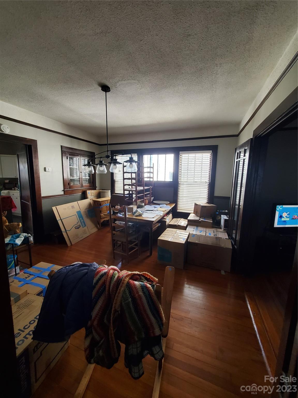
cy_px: 199
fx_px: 149
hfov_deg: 89.9
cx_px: 149
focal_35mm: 13
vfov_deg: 106.2
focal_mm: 1.8
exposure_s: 1/60
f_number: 2.2
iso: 250
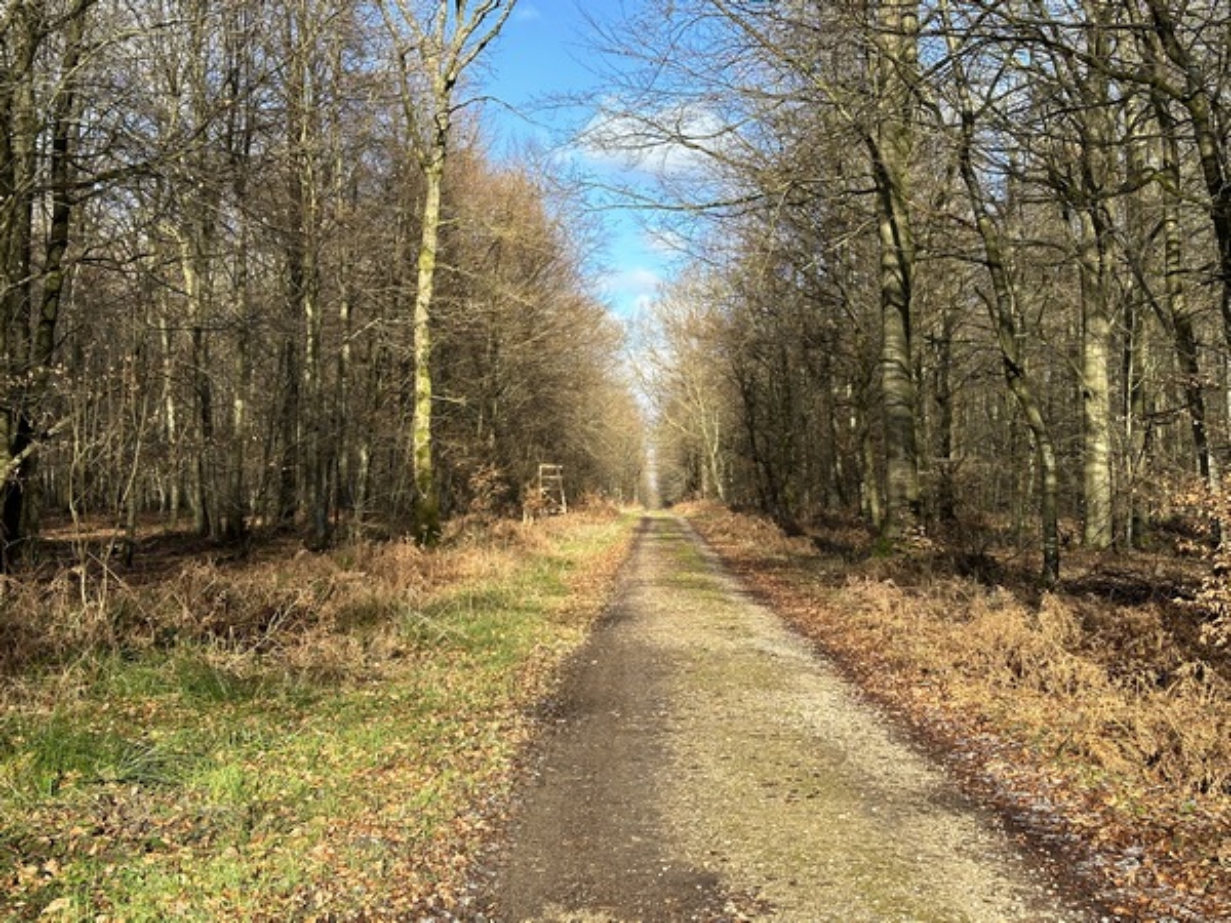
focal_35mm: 48
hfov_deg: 39.7
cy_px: 462
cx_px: 616
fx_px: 1707
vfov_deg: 30.3
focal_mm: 6.86
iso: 64
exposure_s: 1/1305
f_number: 1.78
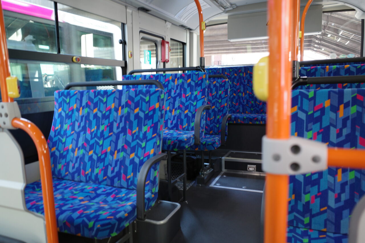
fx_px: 284
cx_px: 182
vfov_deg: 46.4
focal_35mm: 28
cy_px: 122
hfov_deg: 65.5
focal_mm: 18.3
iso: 400
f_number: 2.8
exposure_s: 1/30
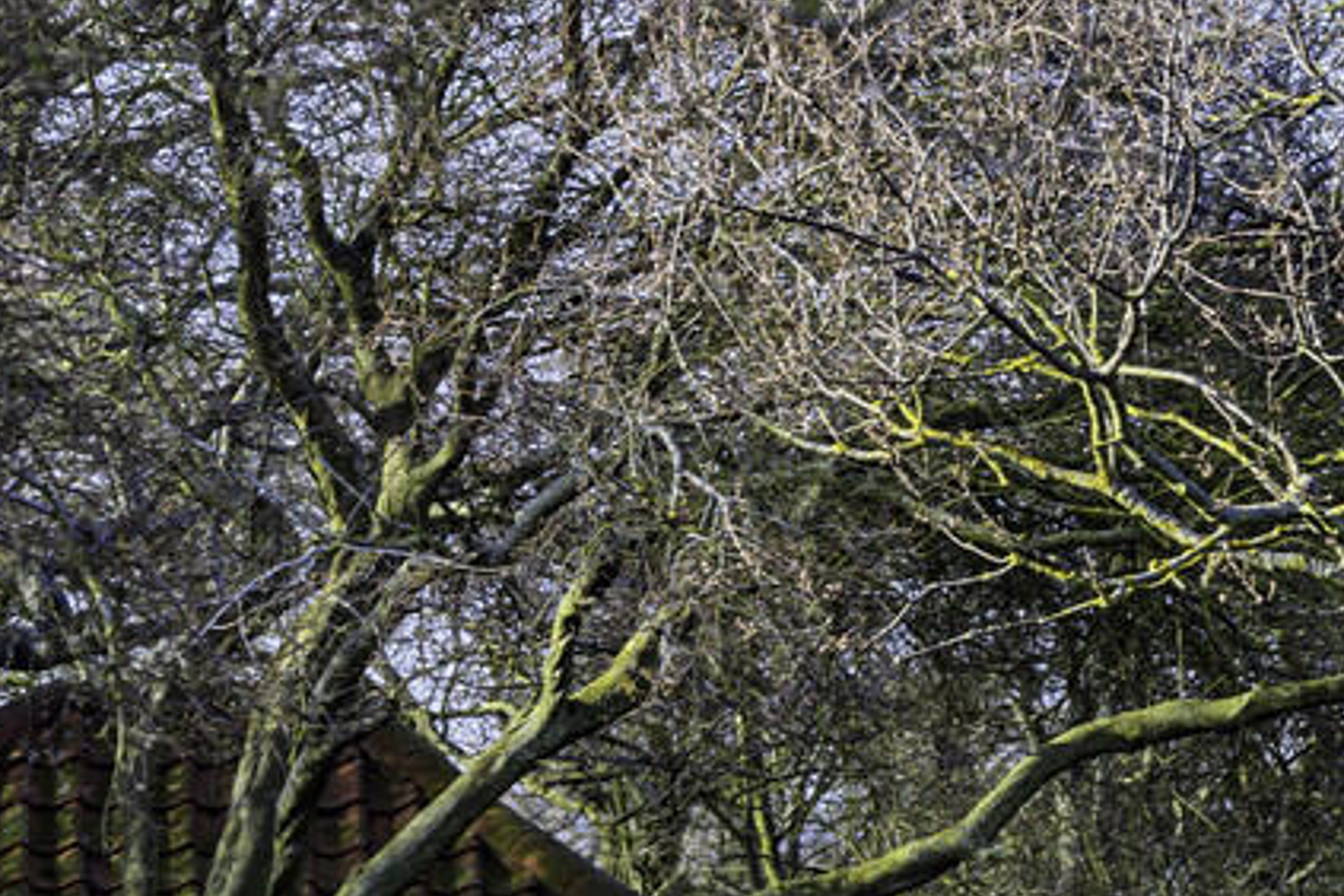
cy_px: 621
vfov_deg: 5.7
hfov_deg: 8.5
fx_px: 9034
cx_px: 842
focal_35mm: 242
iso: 100
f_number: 5
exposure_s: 1/100
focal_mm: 100
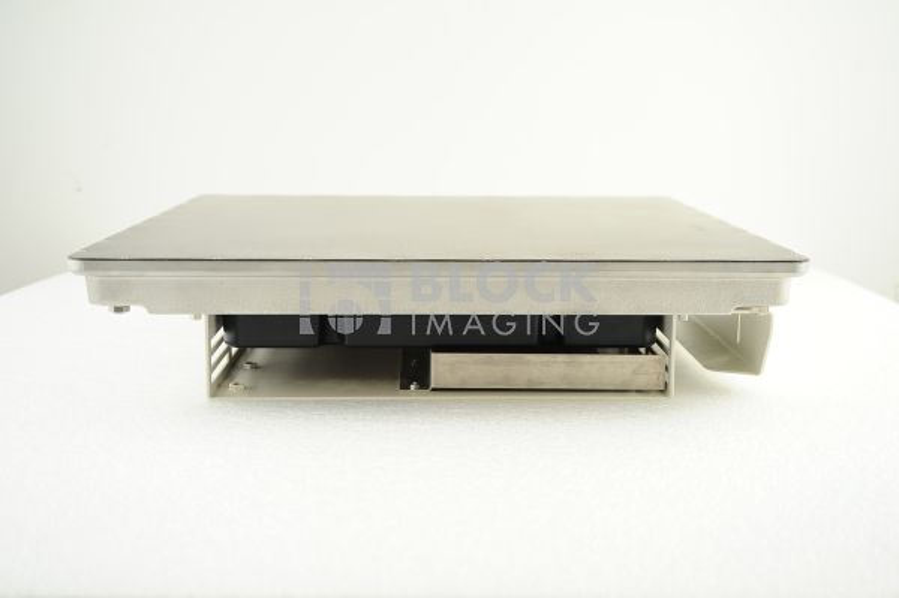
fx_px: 1248
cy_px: 299
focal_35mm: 50
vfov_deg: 26.9
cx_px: 450
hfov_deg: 39.6
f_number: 6.3
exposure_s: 1/100
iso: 800
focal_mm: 50
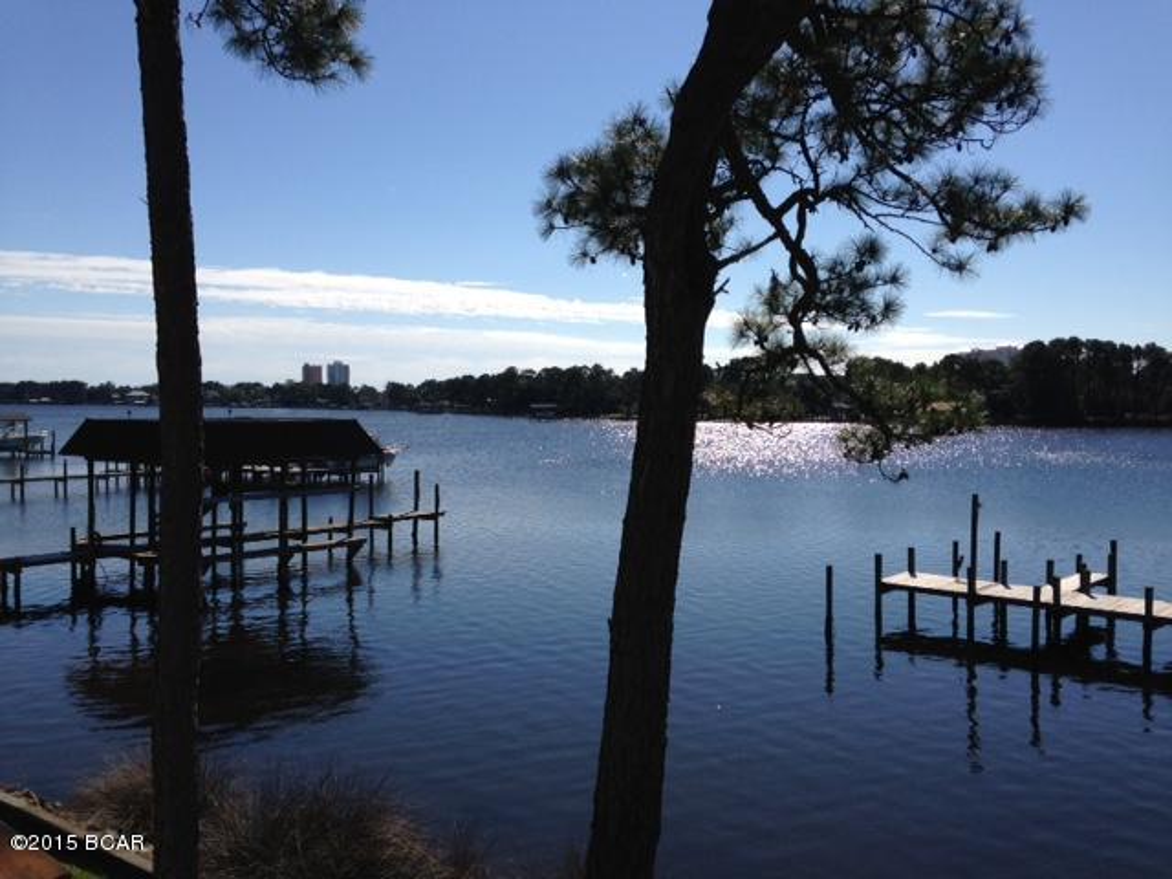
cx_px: 586
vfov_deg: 42.9
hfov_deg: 55.4
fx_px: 1117
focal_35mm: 33
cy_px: 440
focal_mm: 4.12
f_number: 2.4
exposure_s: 1/3876
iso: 50
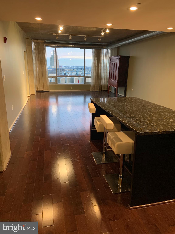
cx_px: 88
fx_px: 175
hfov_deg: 53.1
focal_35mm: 26
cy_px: 117
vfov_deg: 67.3
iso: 250
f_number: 1.8
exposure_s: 1/60
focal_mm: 4.25
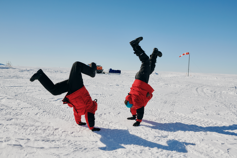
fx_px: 230
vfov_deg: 37.9
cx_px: 118
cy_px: 79
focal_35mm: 35
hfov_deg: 54.4
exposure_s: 1/5000
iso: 100
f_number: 5.6
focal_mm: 35
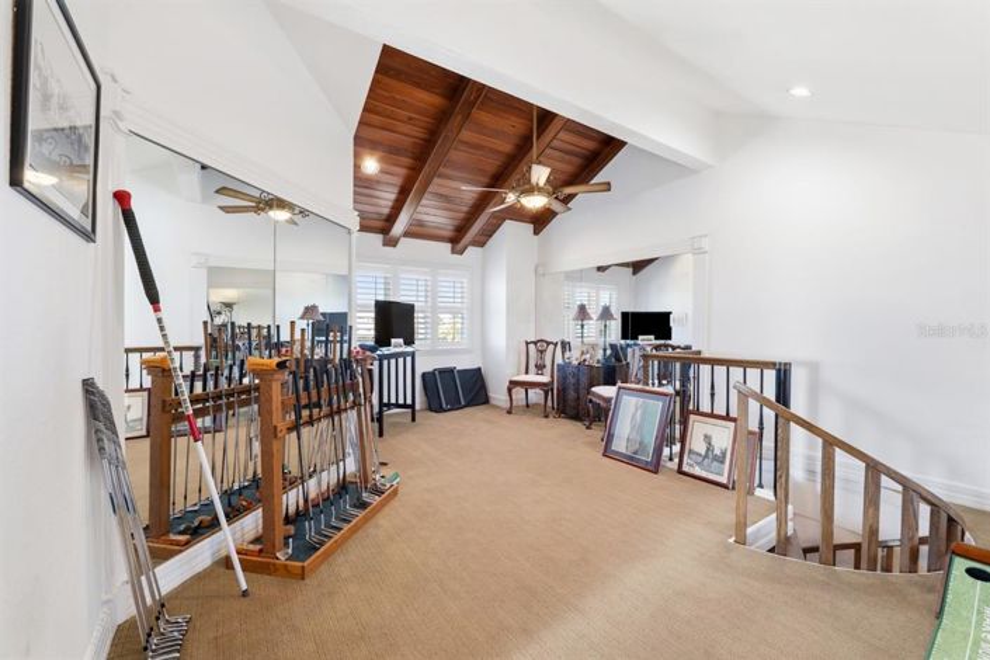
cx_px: 495
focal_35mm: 14
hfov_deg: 104.3
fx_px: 385
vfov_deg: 81.2
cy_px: 330
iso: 400
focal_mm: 14
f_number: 8
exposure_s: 1/3
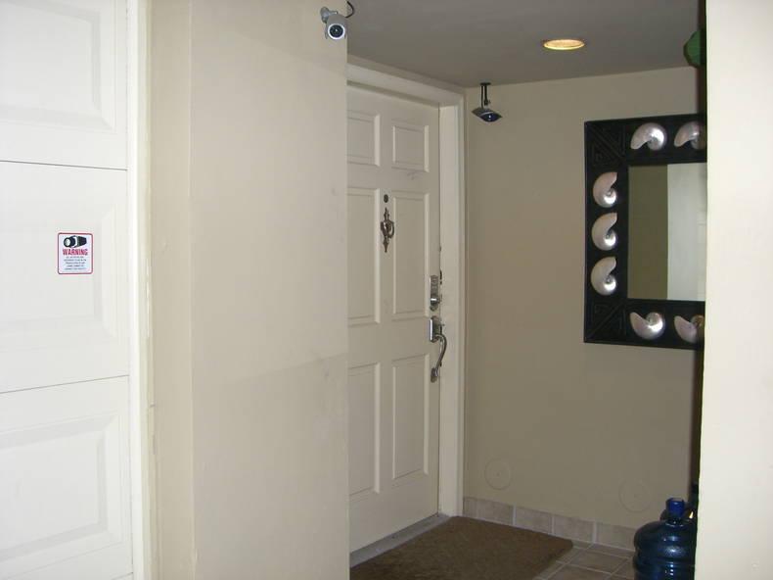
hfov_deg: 49.0
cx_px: 386
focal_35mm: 38
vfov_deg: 37.7
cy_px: 290
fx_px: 848
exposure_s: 1/60
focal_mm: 6.2
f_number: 2.7
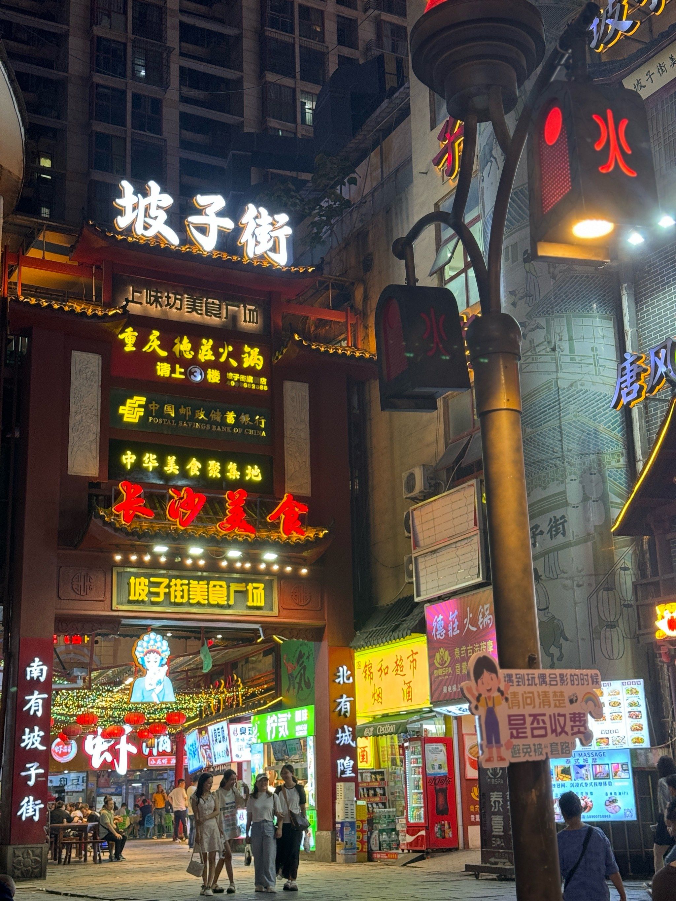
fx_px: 1250
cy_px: 450
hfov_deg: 30.3
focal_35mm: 48
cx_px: 338
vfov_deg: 39.7
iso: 125
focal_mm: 6.76
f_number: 1.78
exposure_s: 1/50
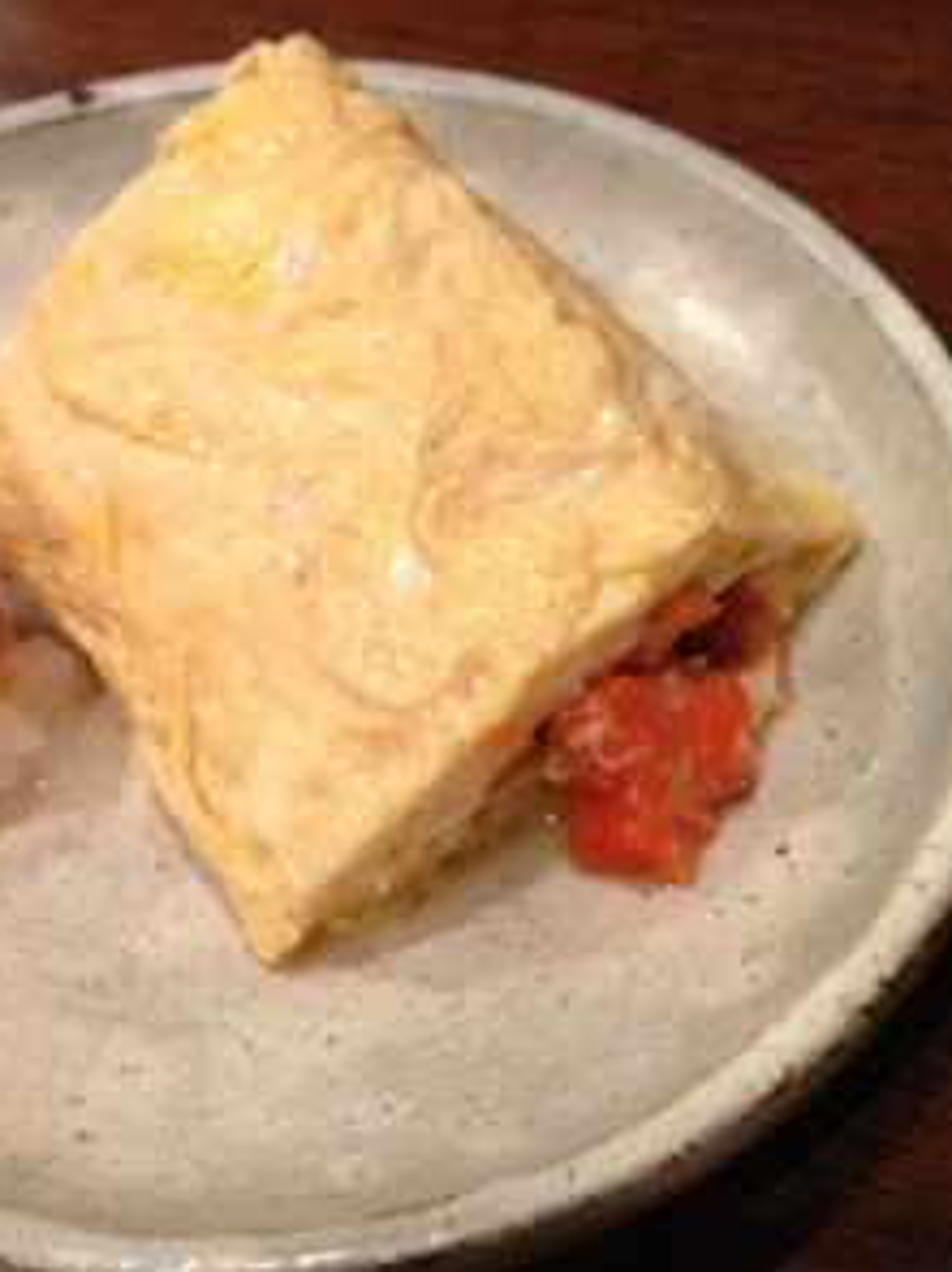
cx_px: 239
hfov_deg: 25.8
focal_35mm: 56
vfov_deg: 34.3
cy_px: 582
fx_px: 2055
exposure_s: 1/20
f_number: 2.4
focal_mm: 4.13
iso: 250
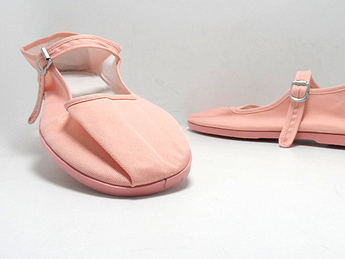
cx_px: 206
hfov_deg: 59.5
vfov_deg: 46.7
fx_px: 299
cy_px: 112
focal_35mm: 30
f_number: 3.2
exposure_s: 1/125
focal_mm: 4
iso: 80
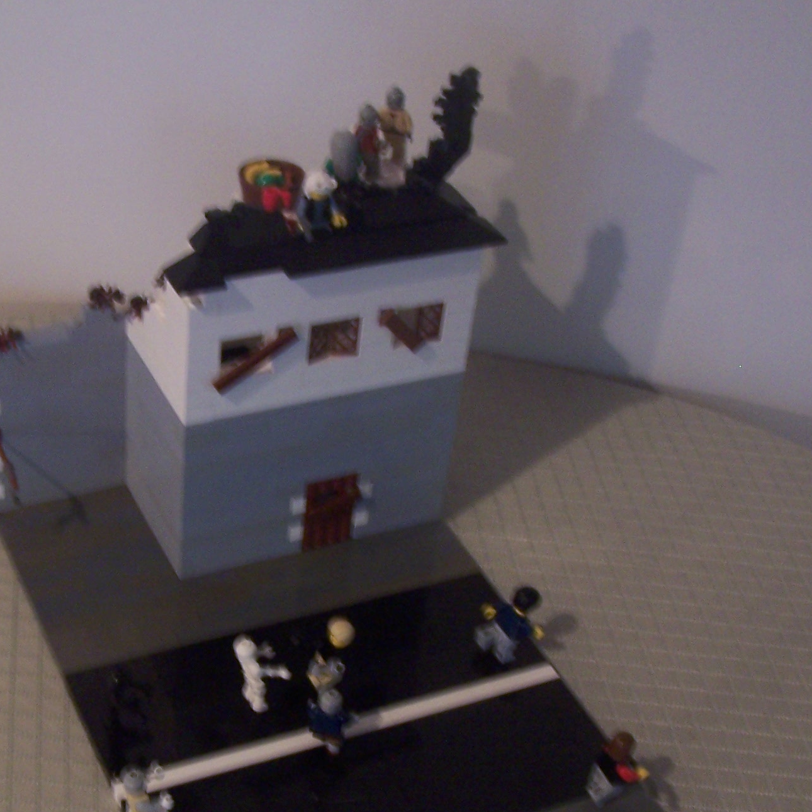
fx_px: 1592
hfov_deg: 28.5
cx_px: 288
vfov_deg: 28.5
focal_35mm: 60
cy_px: 523
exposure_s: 1/8
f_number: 2.8
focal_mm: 6.3
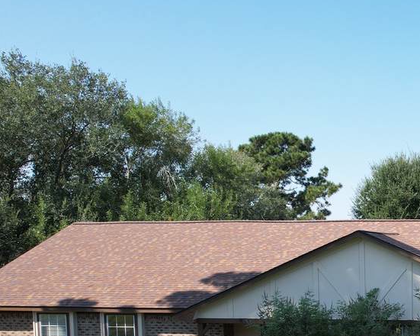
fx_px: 596
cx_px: 413
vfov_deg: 30.4
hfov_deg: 35.4
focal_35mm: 48
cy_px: 282
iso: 110
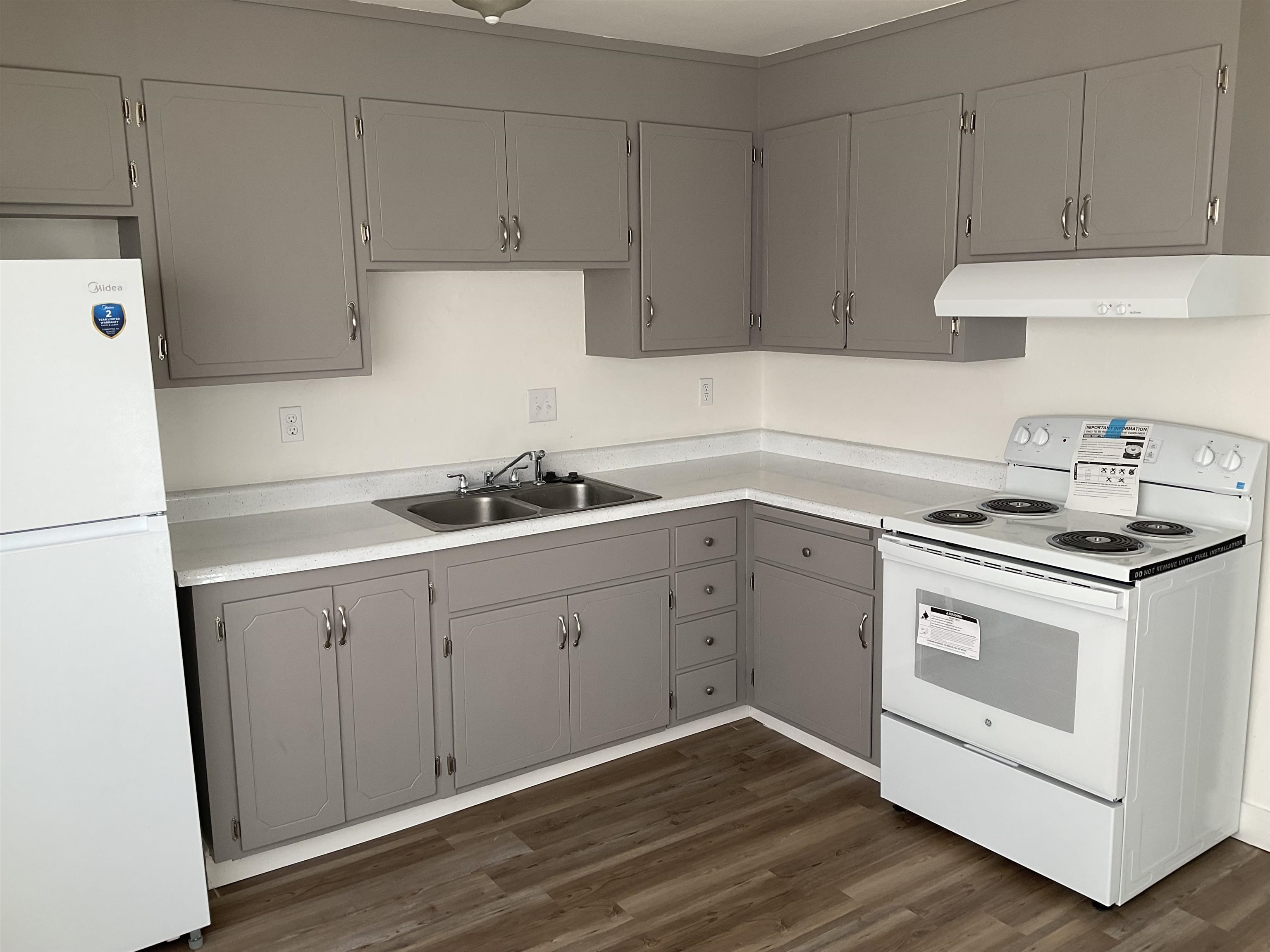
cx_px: 635
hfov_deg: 61.7
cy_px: 476
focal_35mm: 29
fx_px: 1064
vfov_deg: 48.2
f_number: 1.8
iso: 32
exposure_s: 1/100
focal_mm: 3
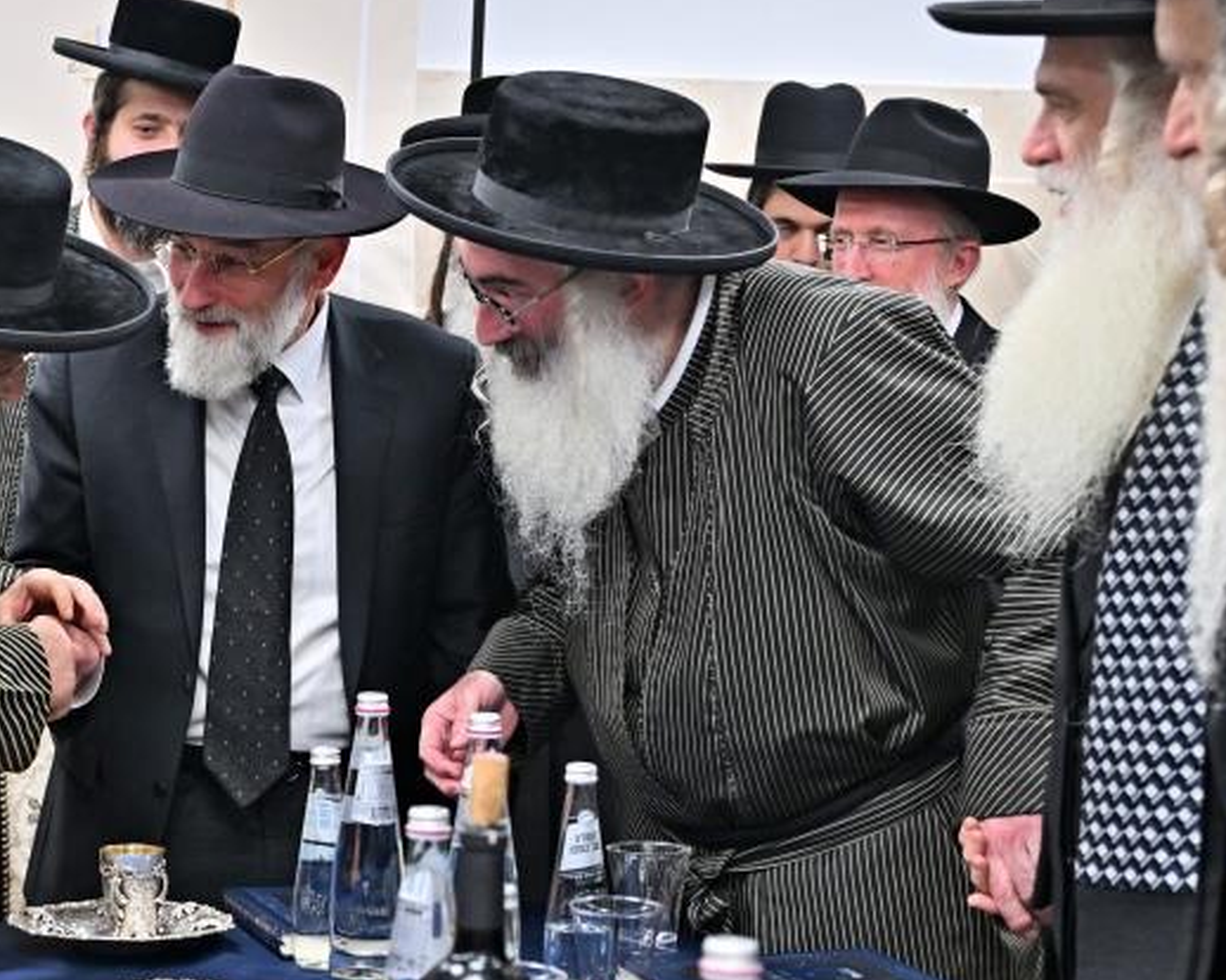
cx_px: 170
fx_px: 2829
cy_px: 527
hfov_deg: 23.9
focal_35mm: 78
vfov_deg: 19.6
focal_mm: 42
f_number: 4
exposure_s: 1/200
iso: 800
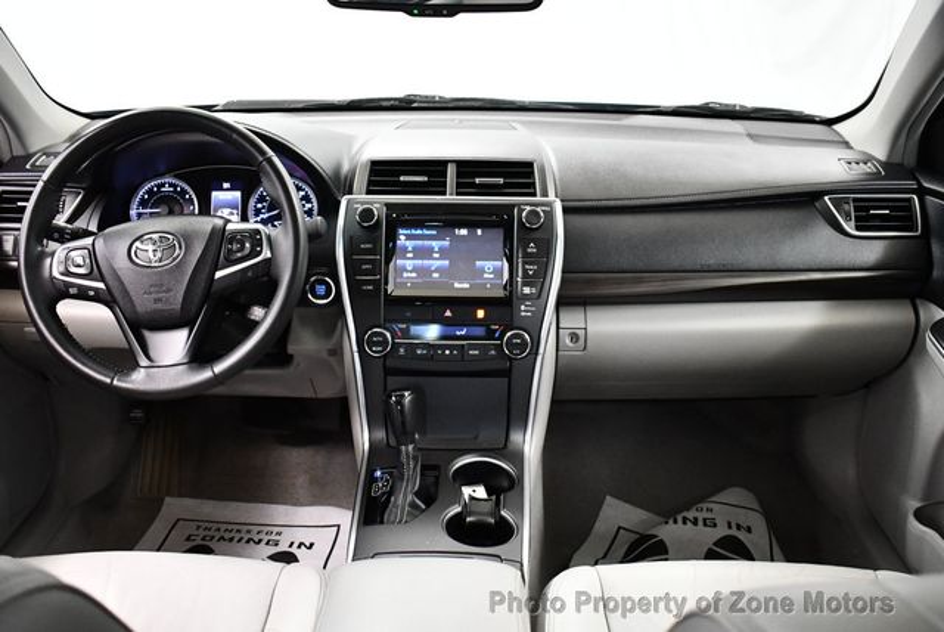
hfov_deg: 53.1
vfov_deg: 36.9
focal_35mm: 36
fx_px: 945
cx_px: 472
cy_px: 316
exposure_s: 1/80
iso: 3200
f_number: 3.5
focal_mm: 18
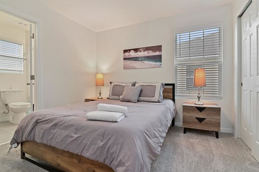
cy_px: 86
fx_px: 122
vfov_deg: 70.2
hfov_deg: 93.4
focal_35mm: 17
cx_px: 132
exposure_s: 1/3
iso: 160
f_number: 8
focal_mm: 16
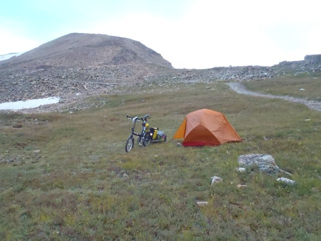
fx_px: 260
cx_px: 160
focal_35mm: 28
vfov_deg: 49.7
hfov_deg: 63.4
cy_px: 120
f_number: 3.9
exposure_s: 1/60
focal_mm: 5
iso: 800
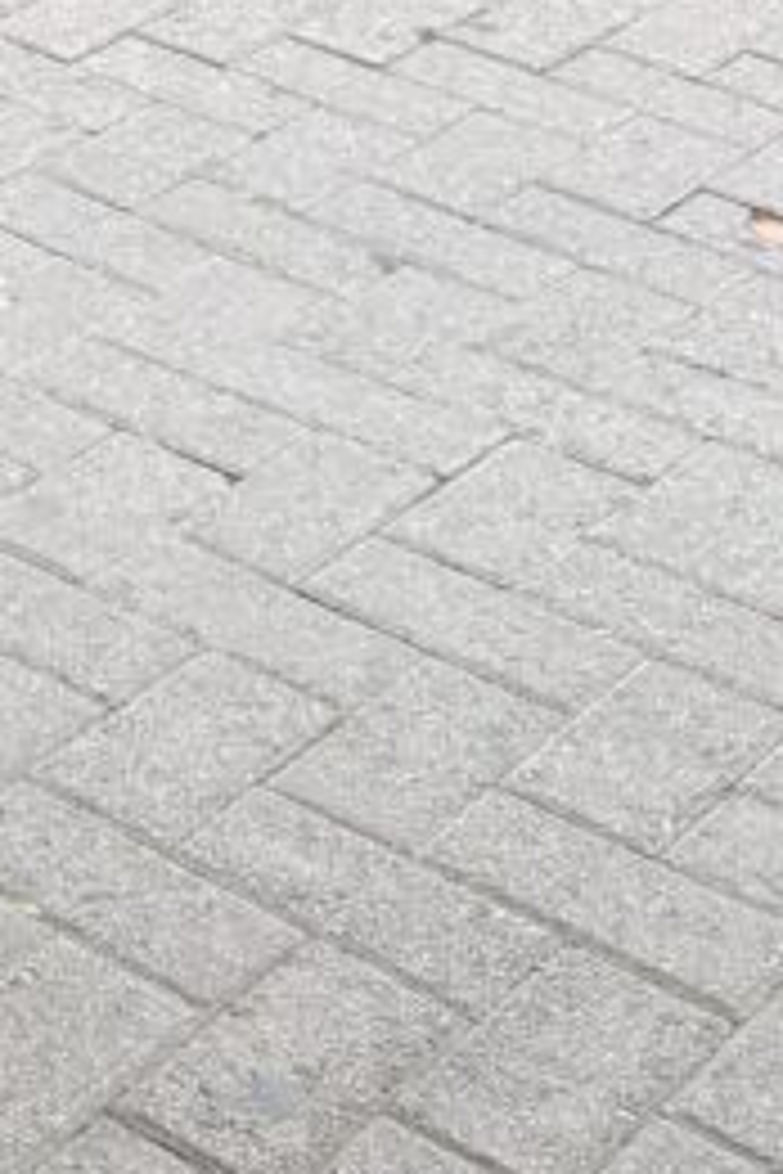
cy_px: -526
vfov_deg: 18.7
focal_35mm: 98
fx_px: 3197
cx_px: -540
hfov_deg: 12.9
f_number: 1.78
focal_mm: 6.76
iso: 50
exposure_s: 1/126
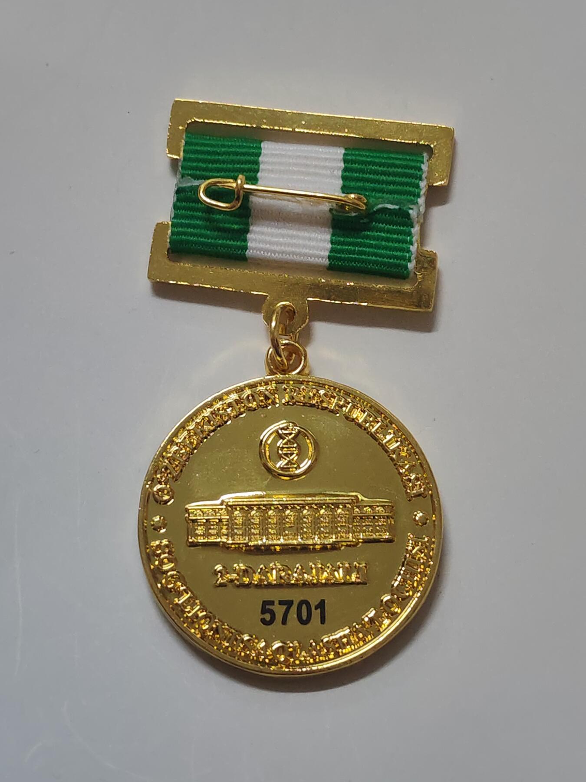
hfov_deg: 21.6
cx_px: 293
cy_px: 391
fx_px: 1535
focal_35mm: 68
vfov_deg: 28.6
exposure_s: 1/33
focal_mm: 5.52
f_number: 1.95
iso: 500
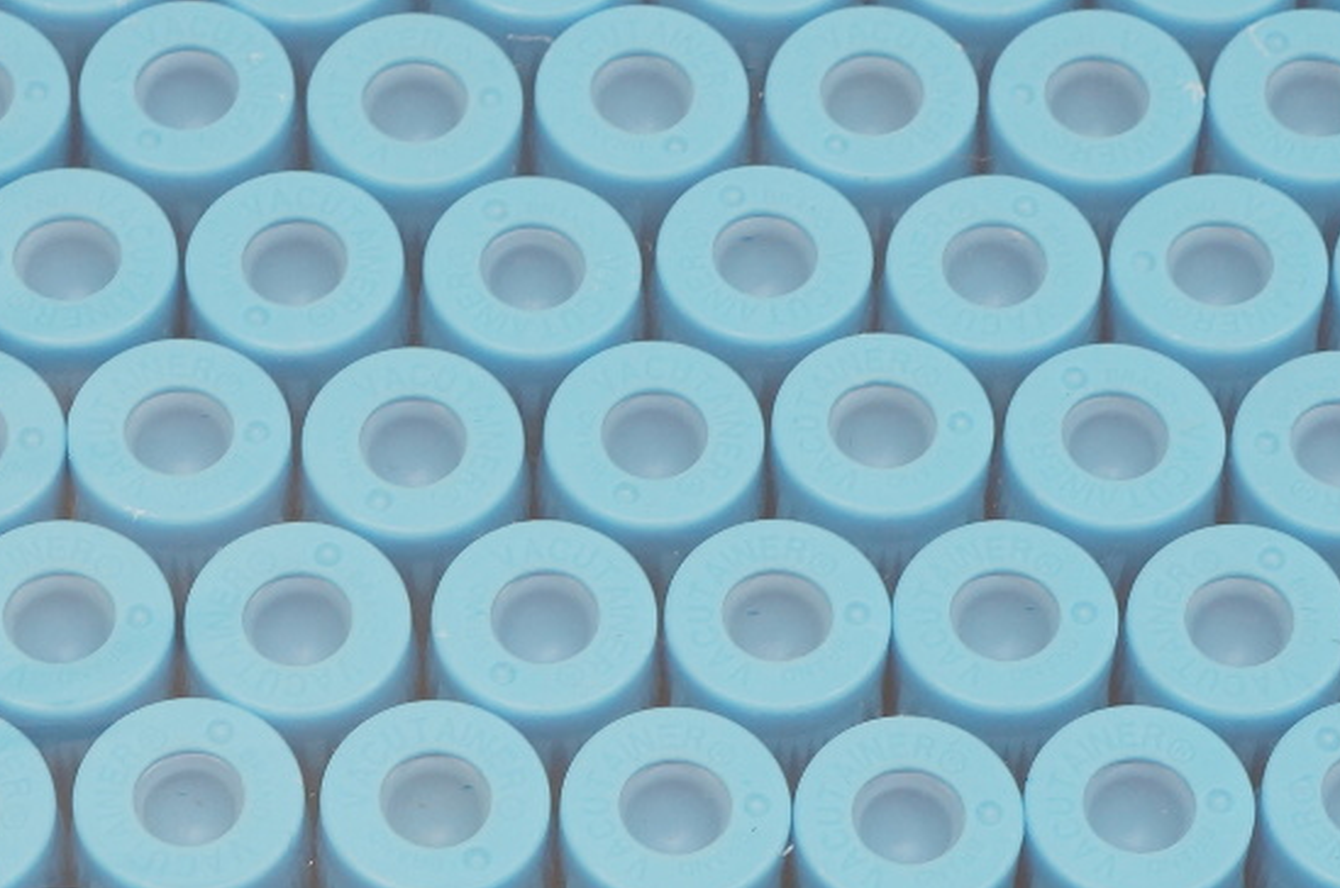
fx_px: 5202
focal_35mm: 140
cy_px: 806
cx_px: 669
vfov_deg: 9.7
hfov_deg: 14.7
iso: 400
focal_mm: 32
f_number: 7.1
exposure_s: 1/60
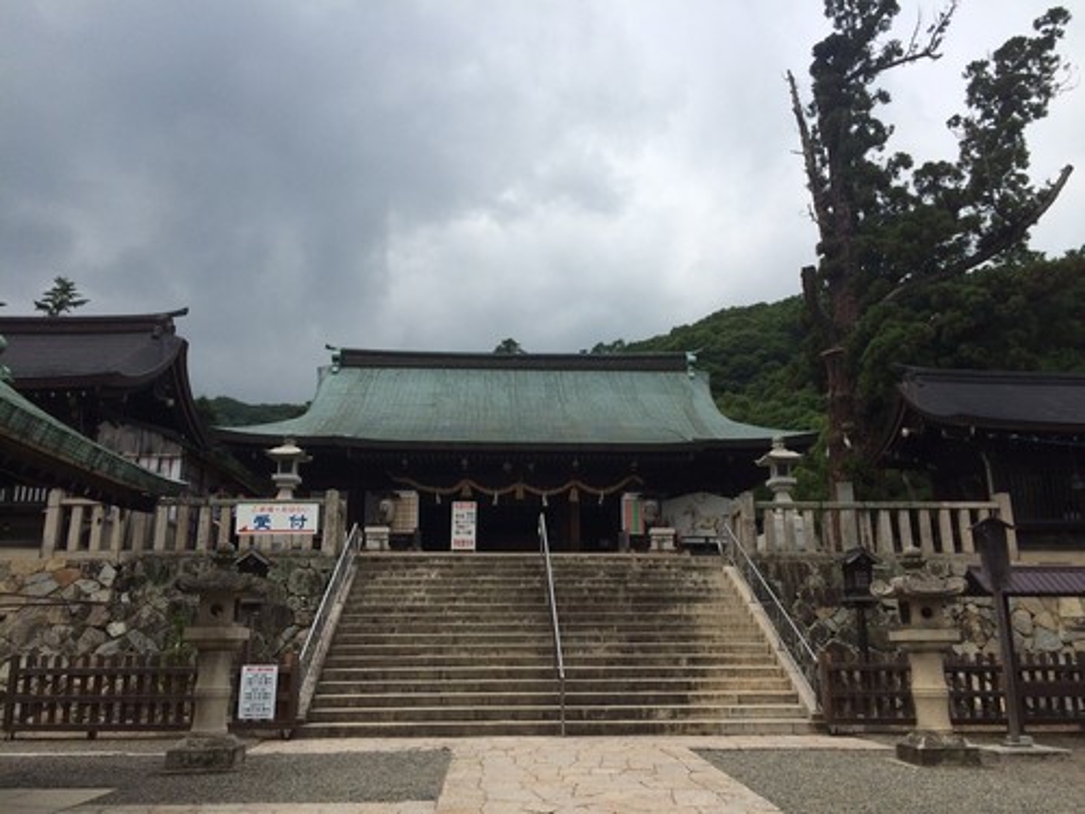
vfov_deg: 46.8
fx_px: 940
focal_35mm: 30
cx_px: 542
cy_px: 407
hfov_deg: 60.0
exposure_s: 1/3425
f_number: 2.2
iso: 40
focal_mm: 4.12
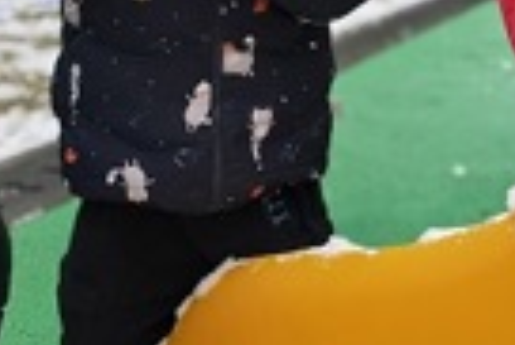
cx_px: 606
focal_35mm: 64
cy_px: -68
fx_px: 917
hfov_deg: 27.8
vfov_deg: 20.0
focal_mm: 8.5
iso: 160
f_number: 2
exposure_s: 1/1010
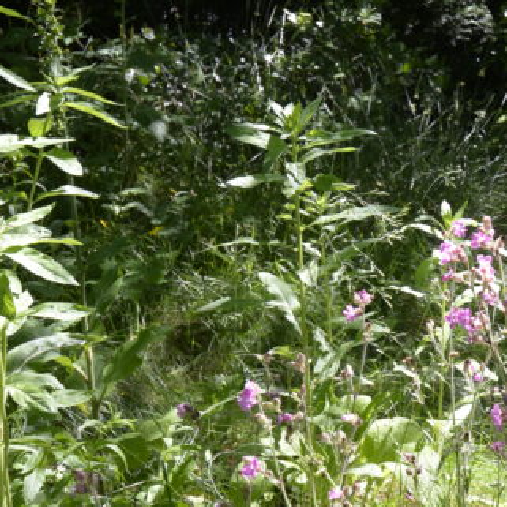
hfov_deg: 26.2
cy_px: 251
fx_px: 1011
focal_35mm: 61
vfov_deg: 28.2
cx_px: 543
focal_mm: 20
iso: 200
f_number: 5.6
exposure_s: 1/125
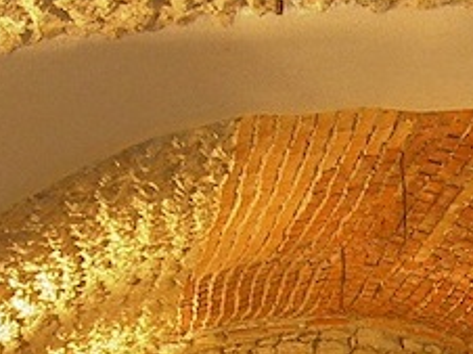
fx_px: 2416
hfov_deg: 11.0
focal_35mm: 177
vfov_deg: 8.1
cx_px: 557
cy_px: 605
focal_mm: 8
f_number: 2.8
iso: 100
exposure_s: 1/8
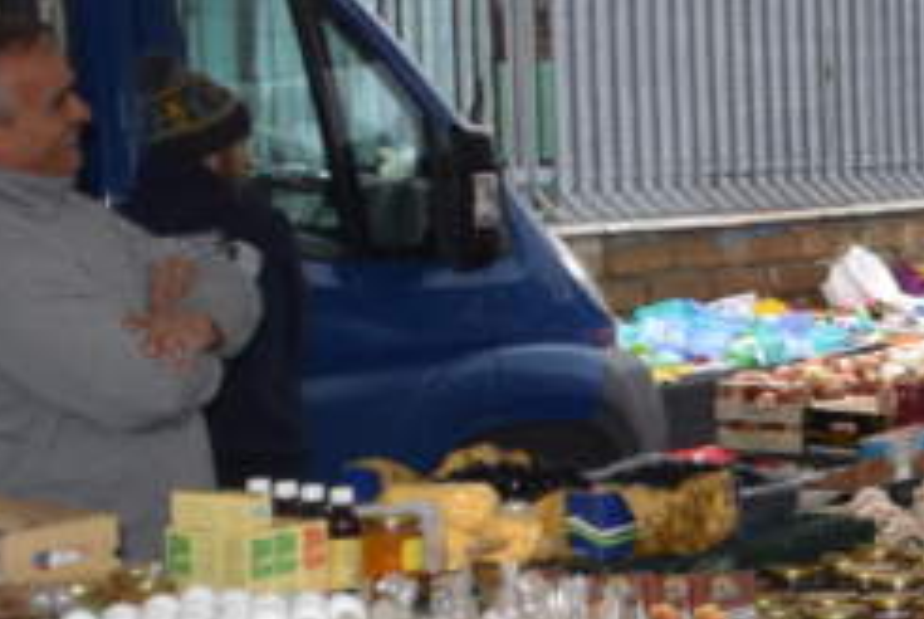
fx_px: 2827
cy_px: 108
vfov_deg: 12.4
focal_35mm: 110
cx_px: 1493
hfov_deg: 16.5
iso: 160
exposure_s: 1/125
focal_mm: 18
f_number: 5.6
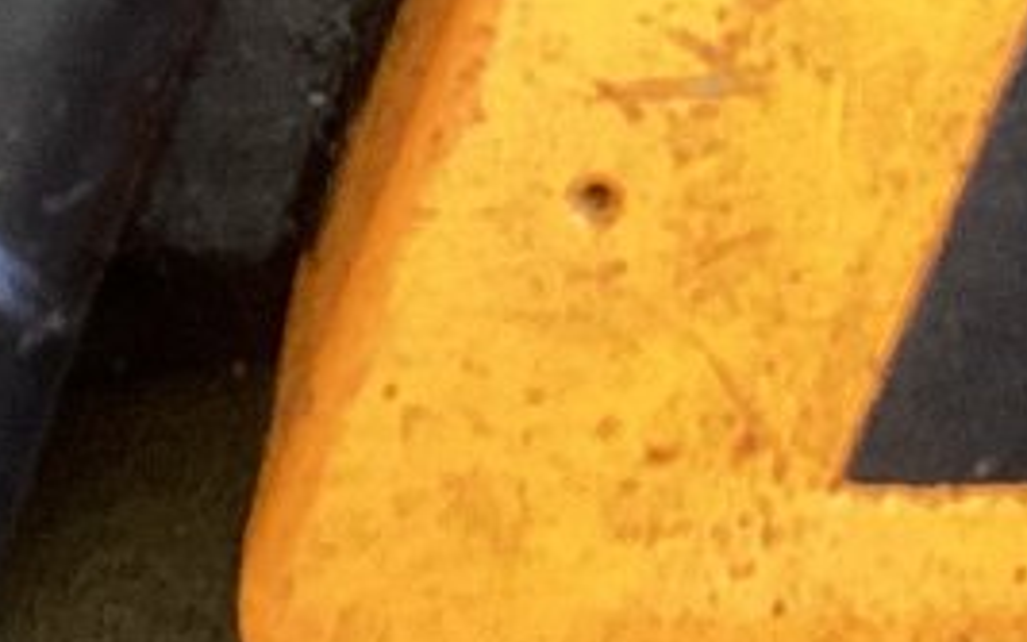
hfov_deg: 11.2
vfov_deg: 6.7
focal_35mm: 186
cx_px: 983
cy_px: -848
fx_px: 5207
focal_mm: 3.3
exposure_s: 1/50
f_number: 2.4
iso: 160
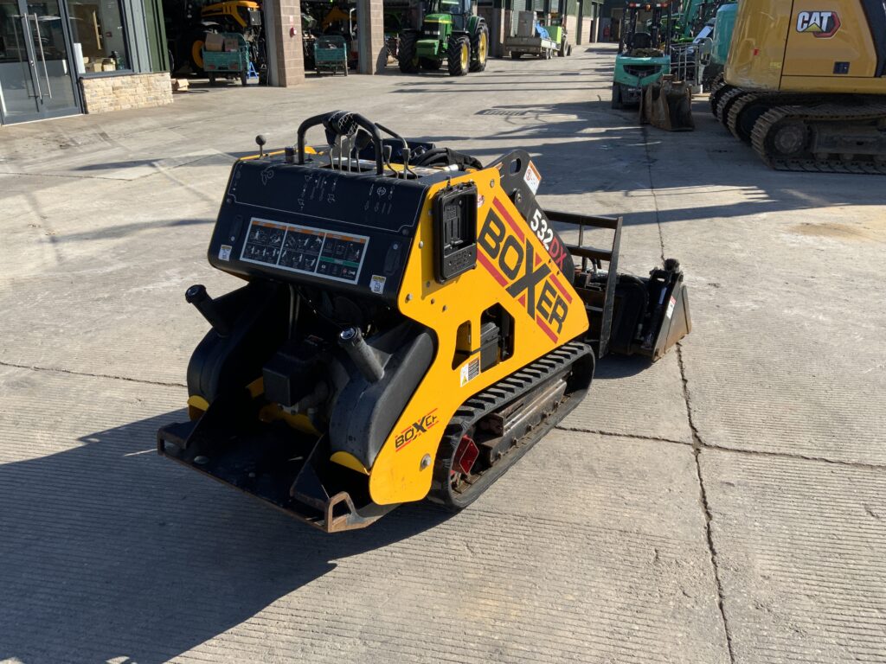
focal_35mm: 29
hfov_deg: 61.7
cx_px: 443
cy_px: 332
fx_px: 742
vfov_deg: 48.2
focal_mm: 3
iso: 16
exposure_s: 1/1490
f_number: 1.8
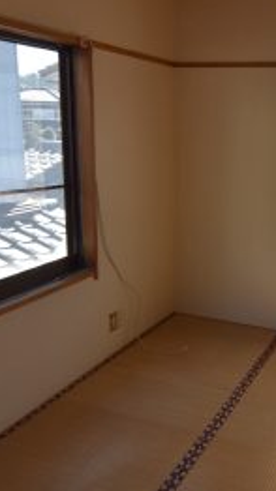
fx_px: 469
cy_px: 233
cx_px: 252
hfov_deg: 31.2
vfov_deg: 55.3
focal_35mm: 36
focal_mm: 12
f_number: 8
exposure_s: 1/250
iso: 320
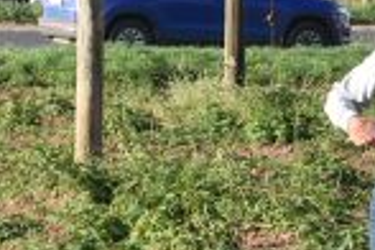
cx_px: -250
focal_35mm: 521
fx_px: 5427
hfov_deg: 3.9
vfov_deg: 2.6
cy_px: 3
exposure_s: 1/250
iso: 100
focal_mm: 50
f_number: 6.3
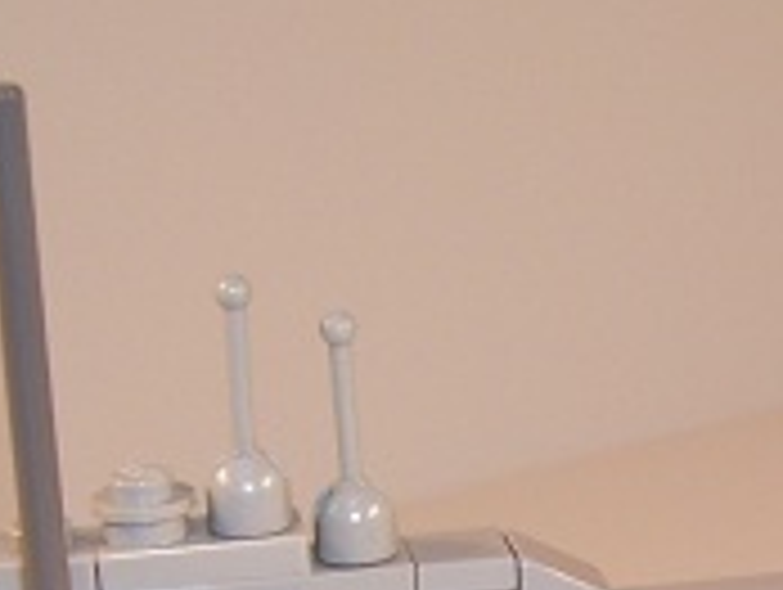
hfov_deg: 16.5
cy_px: 779
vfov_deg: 12.3
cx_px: 774
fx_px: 2650
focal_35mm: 117
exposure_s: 1/350
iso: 80
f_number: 2.7
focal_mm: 5.6
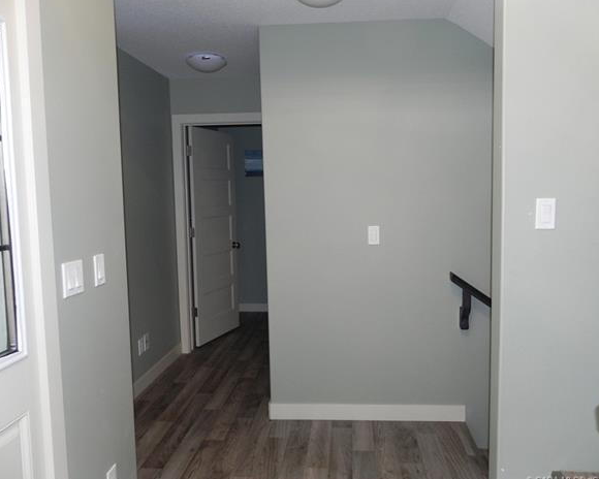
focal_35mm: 28
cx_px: 311
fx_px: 496
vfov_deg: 51.5
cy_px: 238
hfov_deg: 62.2
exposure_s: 1/30
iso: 200
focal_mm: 4.6
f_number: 2.8
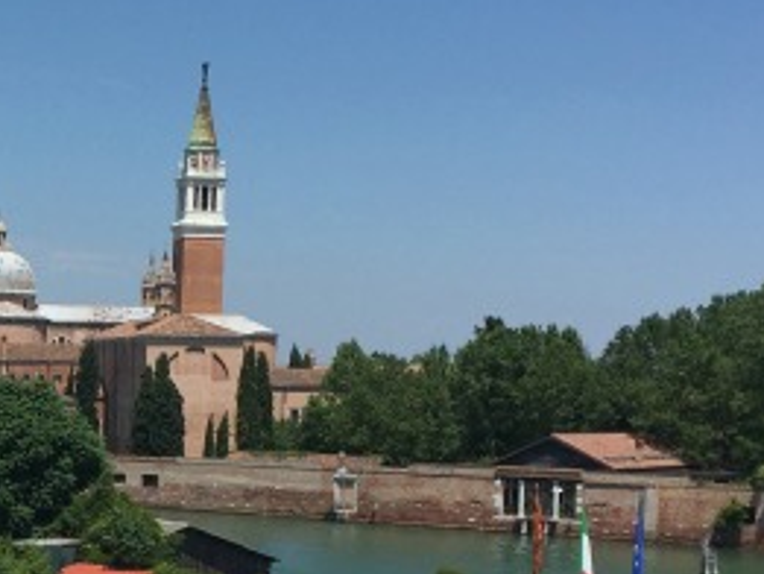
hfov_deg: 21.0
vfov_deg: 16.4
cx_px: -70
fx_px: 1965
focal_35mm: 89
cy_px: 495
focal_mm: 4.15
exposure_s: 1/3968
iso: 32
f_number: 2.2
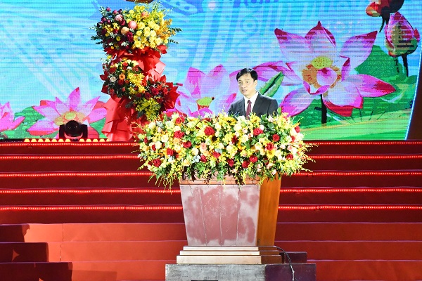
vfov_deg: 4.6
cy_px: 140
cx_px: 211
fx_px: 3516
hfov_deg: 6.9
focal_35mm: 300
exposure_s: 1/320
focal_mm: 200
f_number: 13
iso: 16000
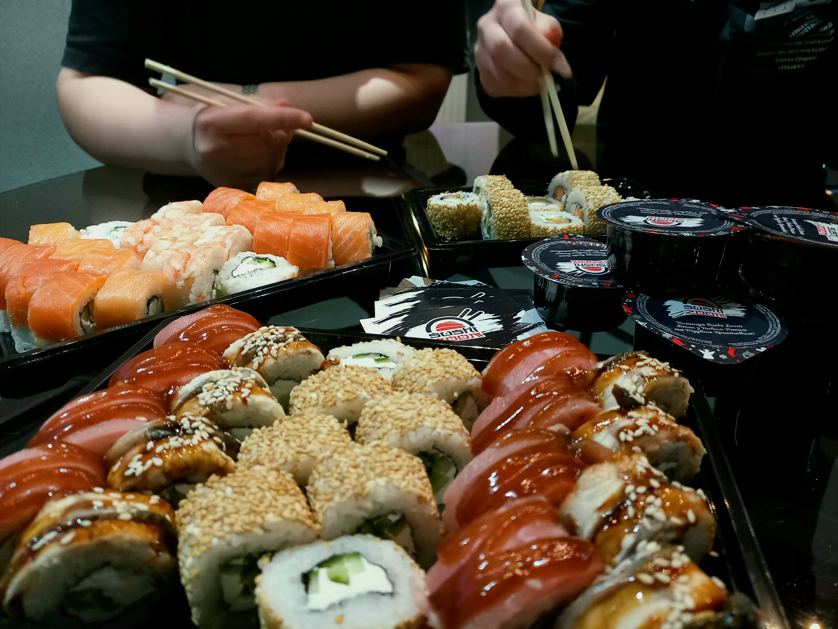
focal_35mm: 25
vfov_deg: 54.9
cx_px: 419
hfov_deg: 69.4
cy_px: 314
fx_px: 605
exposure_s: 1/24
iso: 500
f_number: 1.8
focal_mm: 4.65
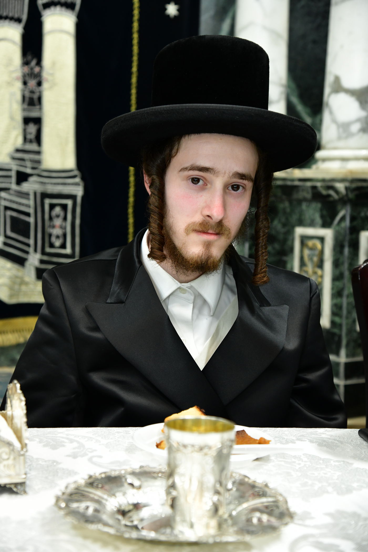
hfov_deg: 19.5
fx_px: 1073
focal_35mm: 70
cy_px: 276
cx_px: 184
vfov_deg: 28.8
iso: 2000
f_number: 5.6
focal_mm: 70
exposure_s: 1/100
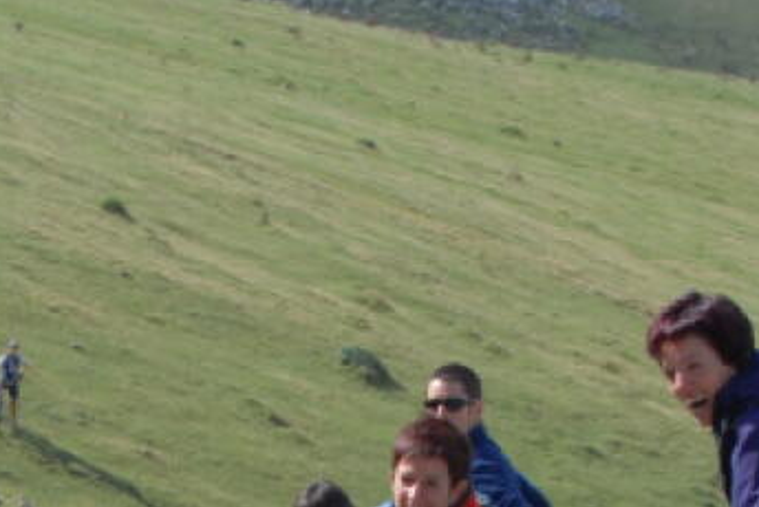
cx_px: 125
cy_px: 736
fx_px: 3803
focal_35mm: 180
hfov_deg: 11.3
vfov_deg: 7.5
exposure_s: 1/250
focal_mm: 27
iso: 100
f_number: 6.3
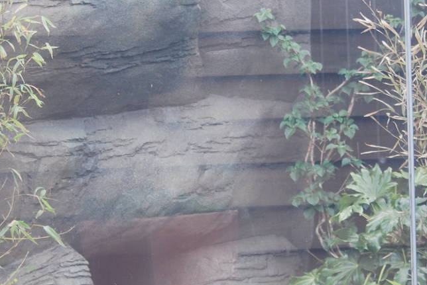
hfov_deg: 7.9
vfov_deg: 5.3
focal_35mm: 261
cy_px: 141
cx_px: 202
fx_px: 3099
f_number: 4
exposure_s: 1/200
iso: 200
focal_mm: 70
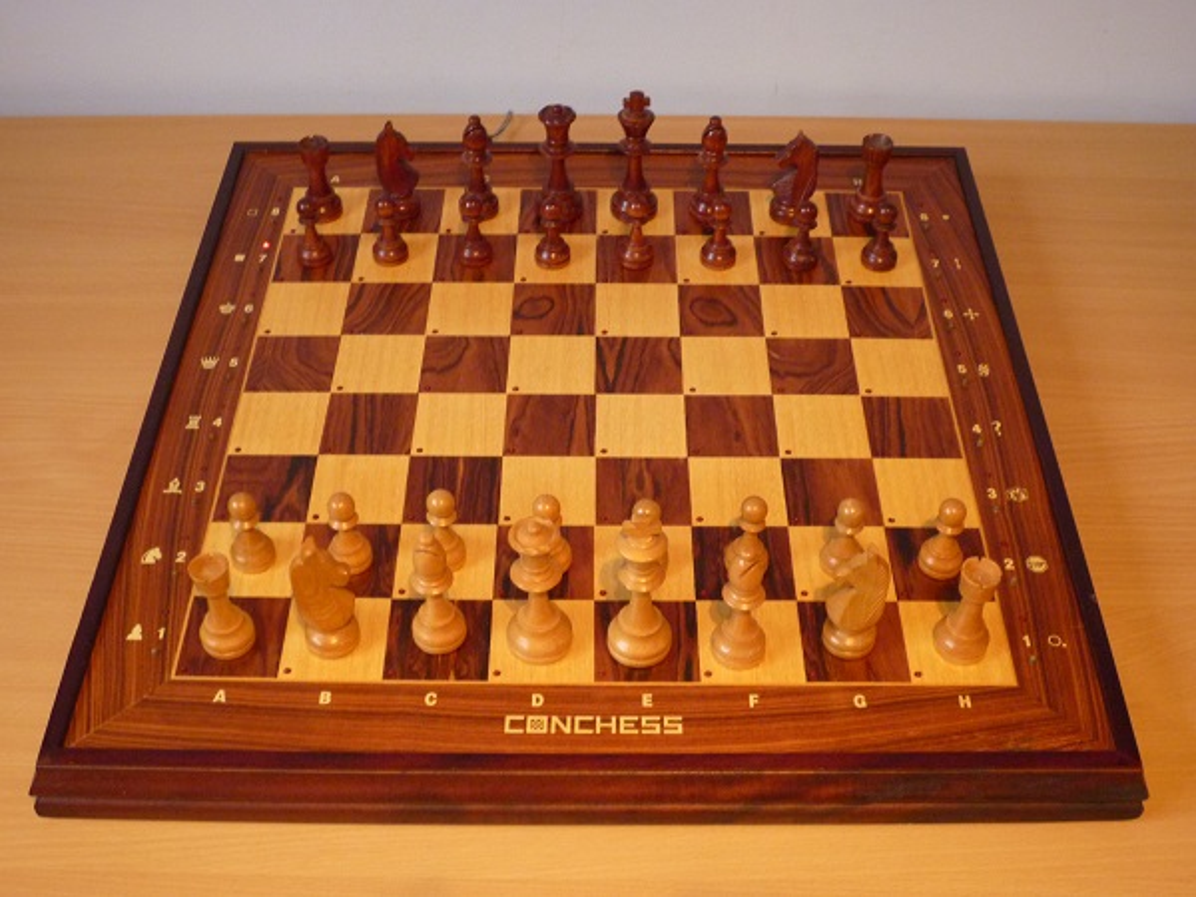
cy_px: 448
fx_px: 1624
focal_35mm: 47
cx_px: 598
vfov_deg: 30.9
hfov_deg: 40.4
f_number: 4.3
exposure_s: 1/8
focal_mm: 8.3
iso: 400
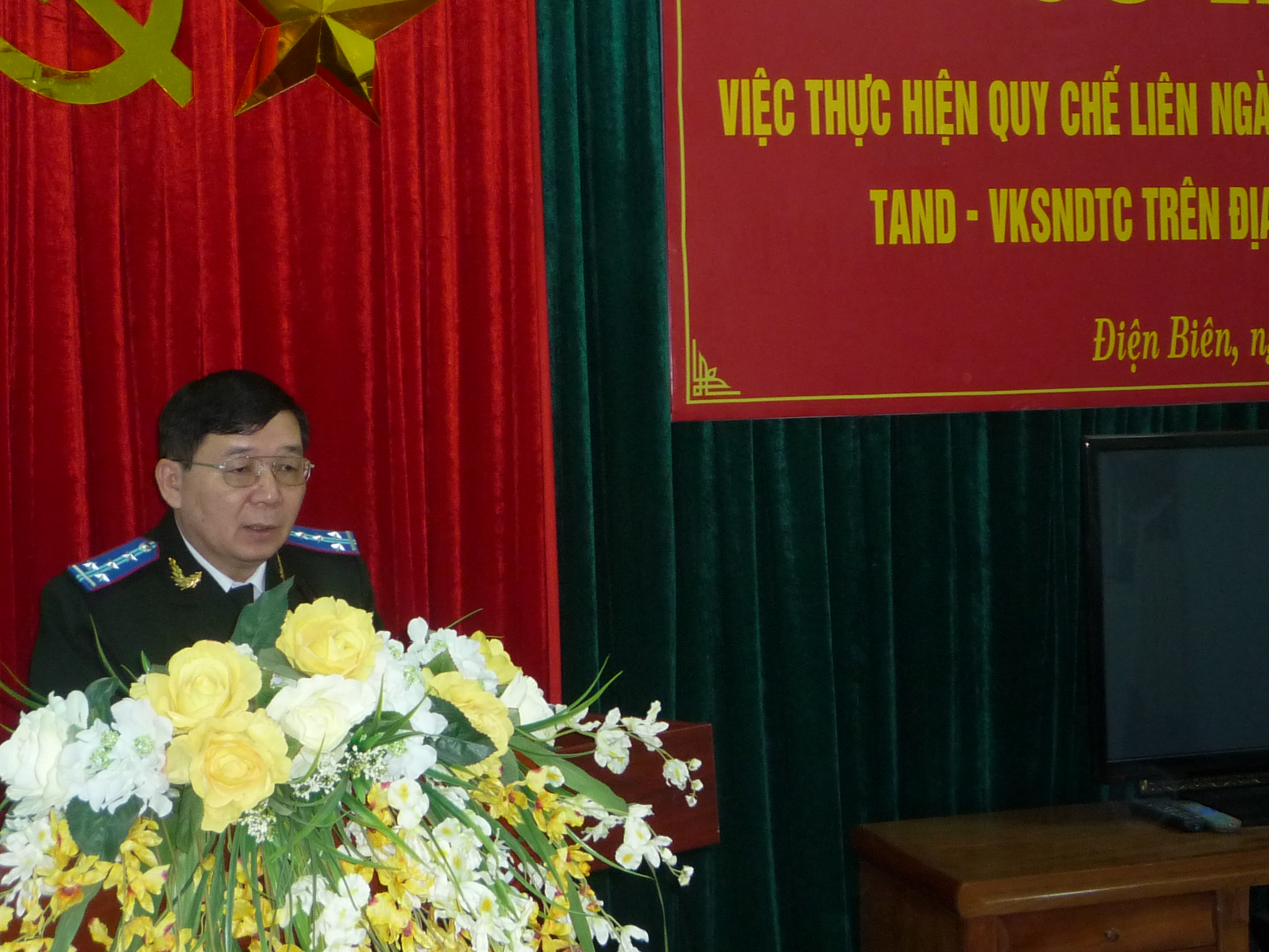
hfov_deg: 39.5
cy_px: 427
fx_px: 1760
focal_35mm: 48
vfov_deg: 30.2
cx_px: 529
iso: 250
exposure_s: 1/30
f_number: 3.3
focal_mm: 5.2
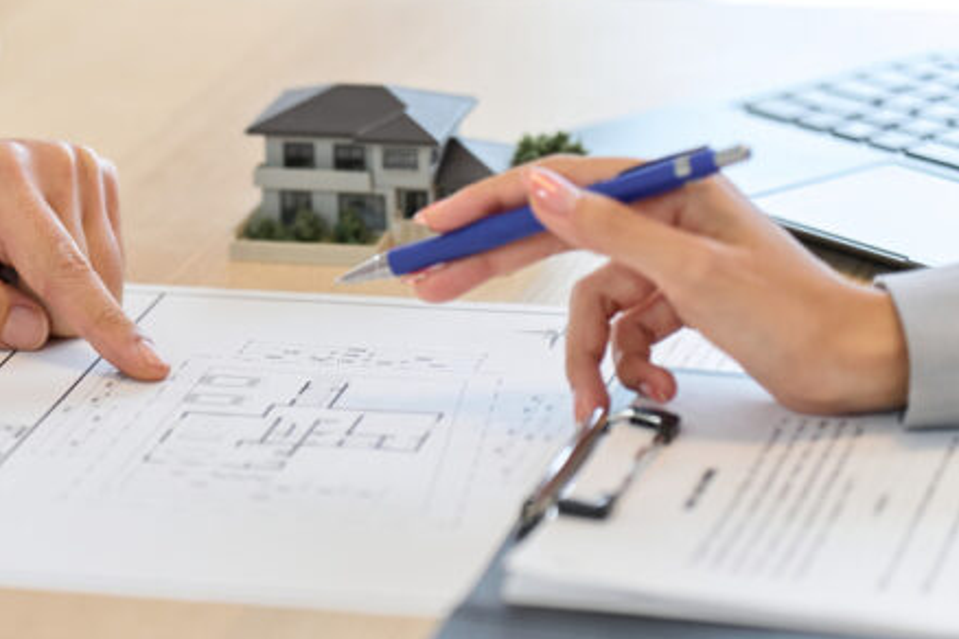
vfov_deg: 7.1
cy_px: 289
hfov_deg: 10.6
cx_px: 138
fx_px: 5141
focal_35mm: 193
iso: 800
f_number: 2.8
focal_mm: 110
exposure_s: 1/125
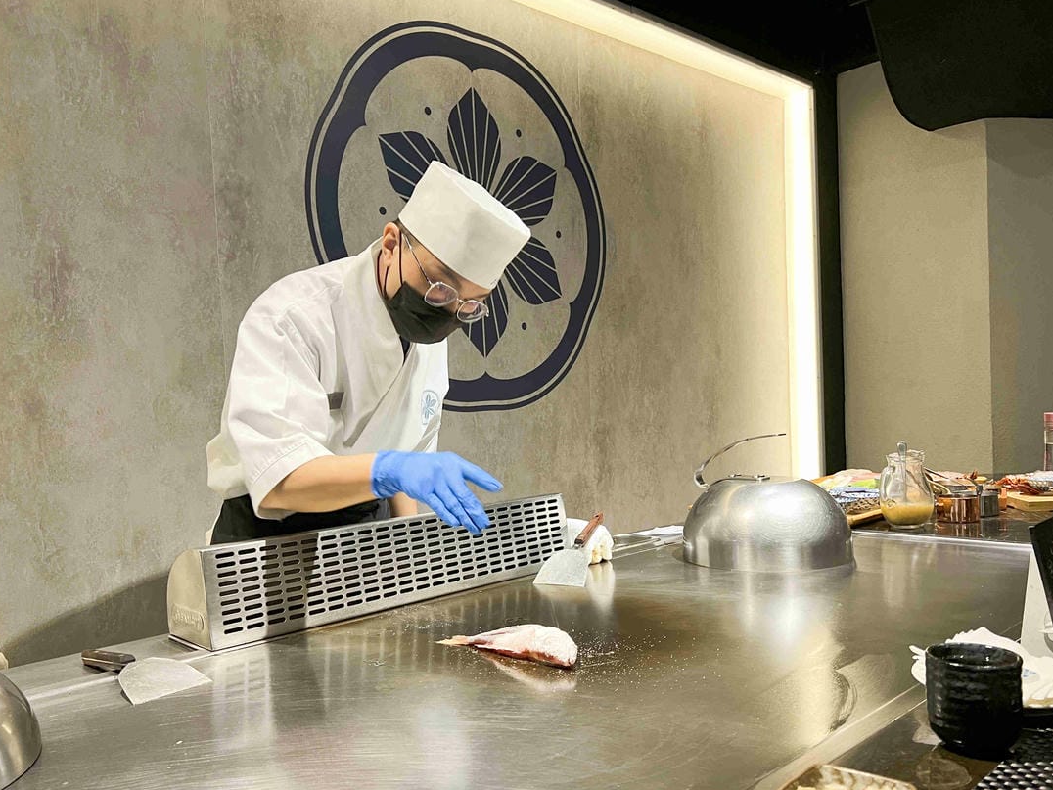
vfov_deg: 48.2
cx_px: 527
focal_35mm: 29
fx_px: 882
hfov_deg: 61.7
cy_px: 433
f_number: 1.5
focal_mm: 5.7
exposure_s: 1/60
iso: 125
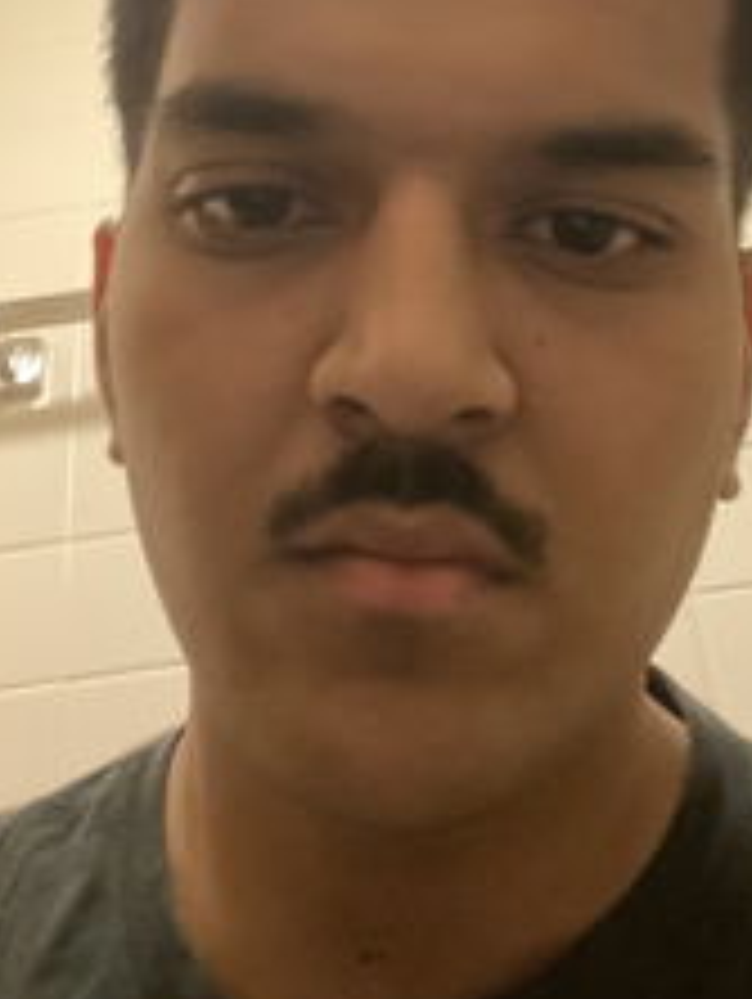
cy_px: 238
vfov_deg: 34.7
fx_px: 1561
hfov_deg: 27.1
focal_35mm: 54
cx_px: 405
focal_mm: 2.71
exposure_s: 1/15
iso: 800
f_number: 2.2
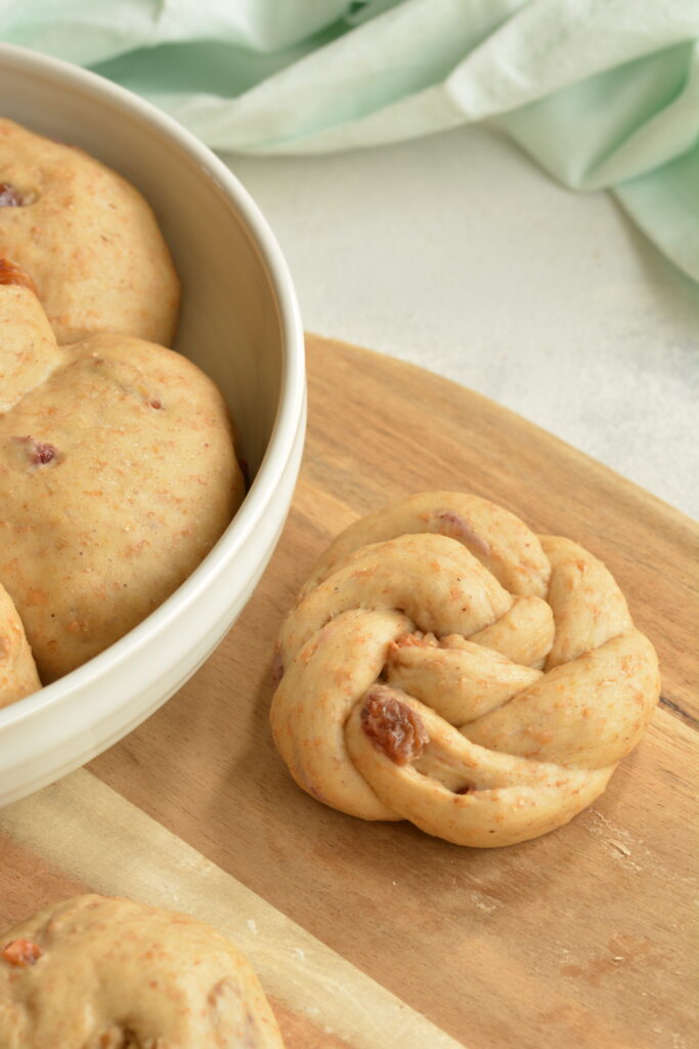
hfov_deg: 8.7
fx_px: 4585
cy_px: 524
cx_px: 350
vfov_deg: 13.0
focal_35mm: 158
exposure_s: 1/25
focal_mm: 105
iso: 200
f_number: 11
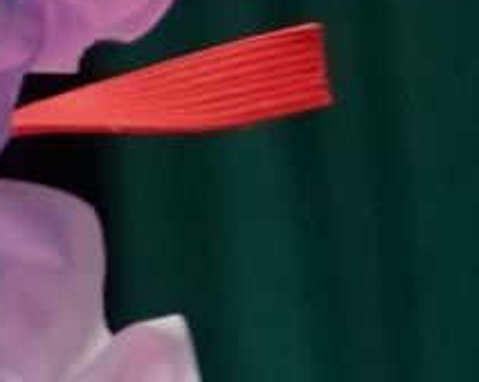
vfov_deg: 0.6
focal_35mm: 2598
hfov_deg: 0.7
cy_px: -589
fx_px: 36797
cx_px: -490
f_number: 4
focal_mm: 218
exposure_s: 1/1000
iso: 3200
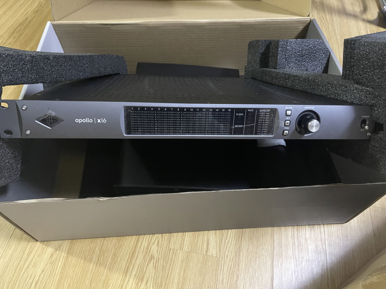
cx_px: 193
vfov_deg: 54.9
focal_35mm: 25
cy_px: 144
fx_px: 279
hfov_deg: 69.4
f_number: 1.6
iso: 800
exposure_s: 1/30
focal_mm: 5.1
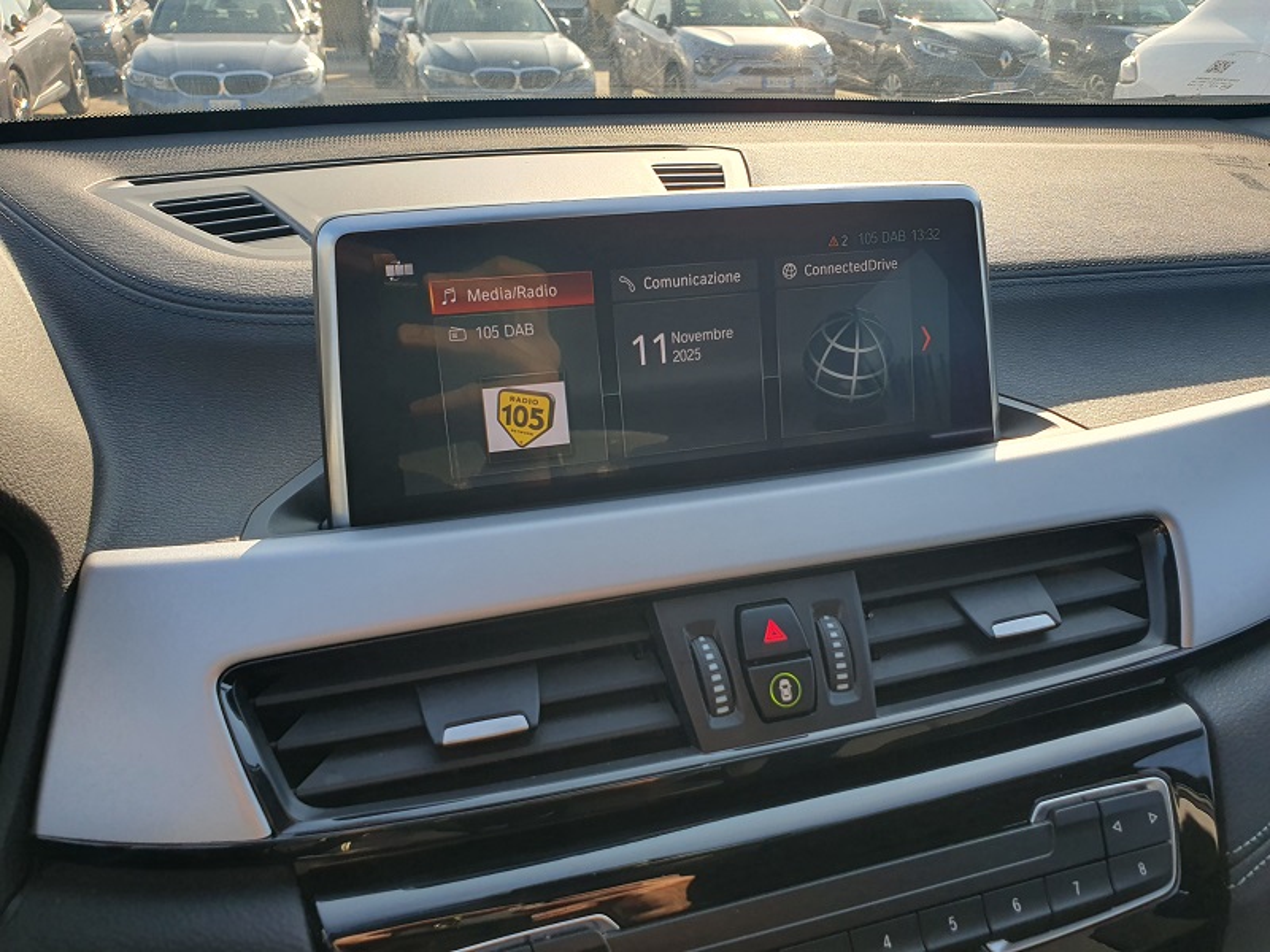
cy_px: 476
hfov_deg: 67.3
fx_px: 954
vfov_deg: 53.1
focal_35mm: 26
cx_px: 635
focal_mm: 4.32
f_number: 2.4
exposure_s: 1/324
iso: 50
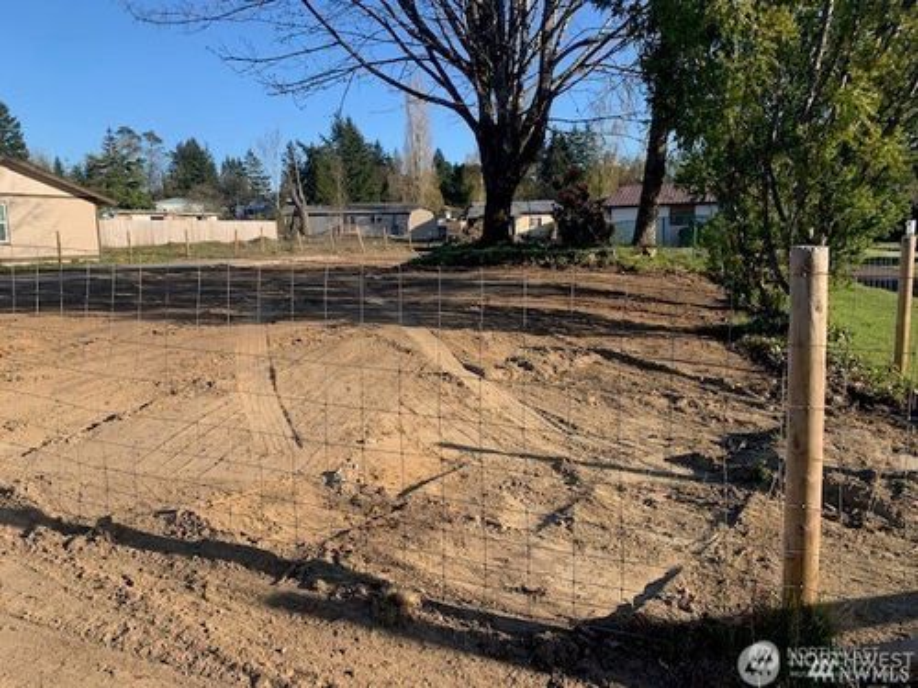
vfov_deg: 53.1
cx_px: 459
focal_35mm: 26
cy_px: 344
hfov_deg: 67.3
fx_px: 690
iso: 25
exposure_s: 1/1124
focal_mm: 4.25
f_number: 1.8
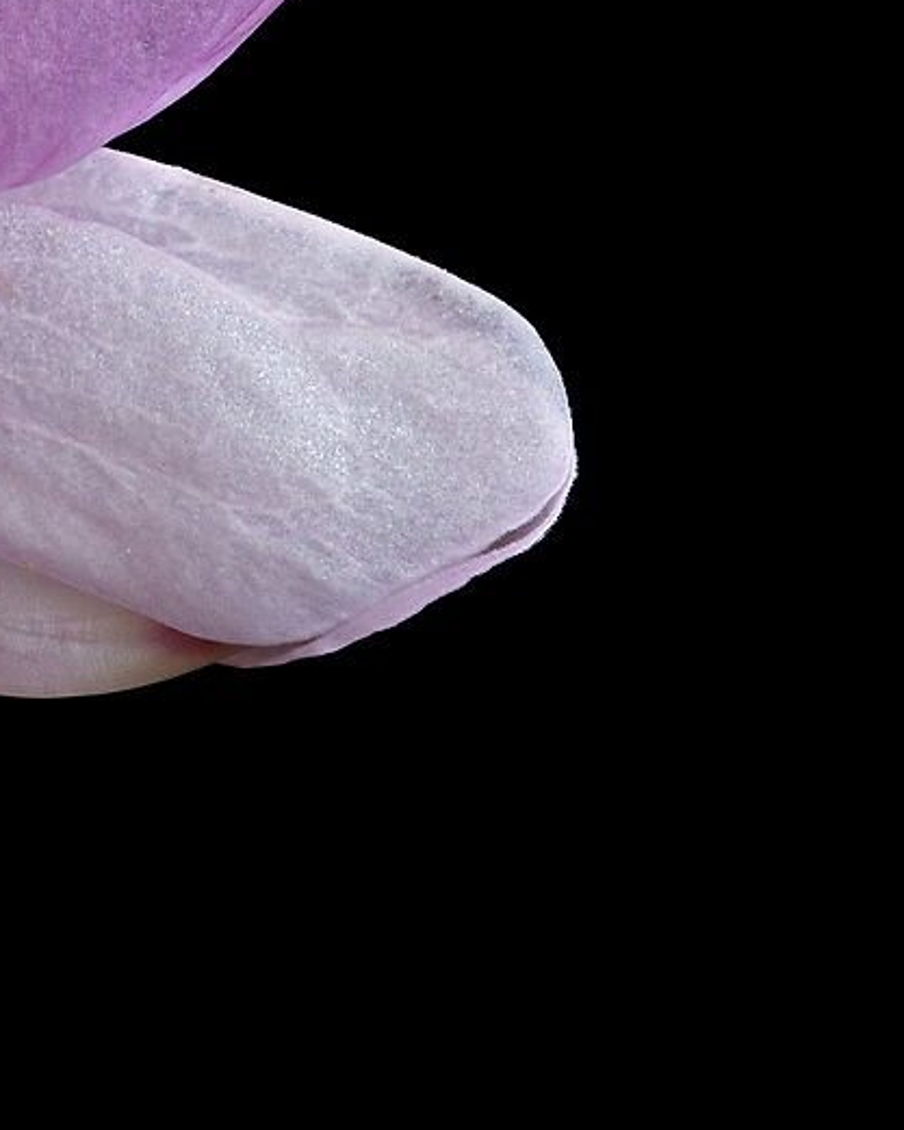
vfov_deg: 2.8
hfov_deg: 2.3
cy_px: -129
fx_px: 22702
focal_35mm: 679
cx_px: -858
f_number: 6.3
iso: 160
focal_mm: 105
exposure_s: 1/40
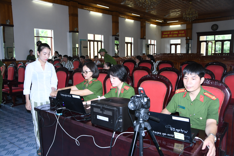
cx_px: 117
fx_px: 205
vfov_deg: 41.7
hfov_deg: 59.5
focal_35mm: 32
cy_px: 78
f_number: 3.8
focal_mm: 21
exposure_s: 1/250
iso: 1000
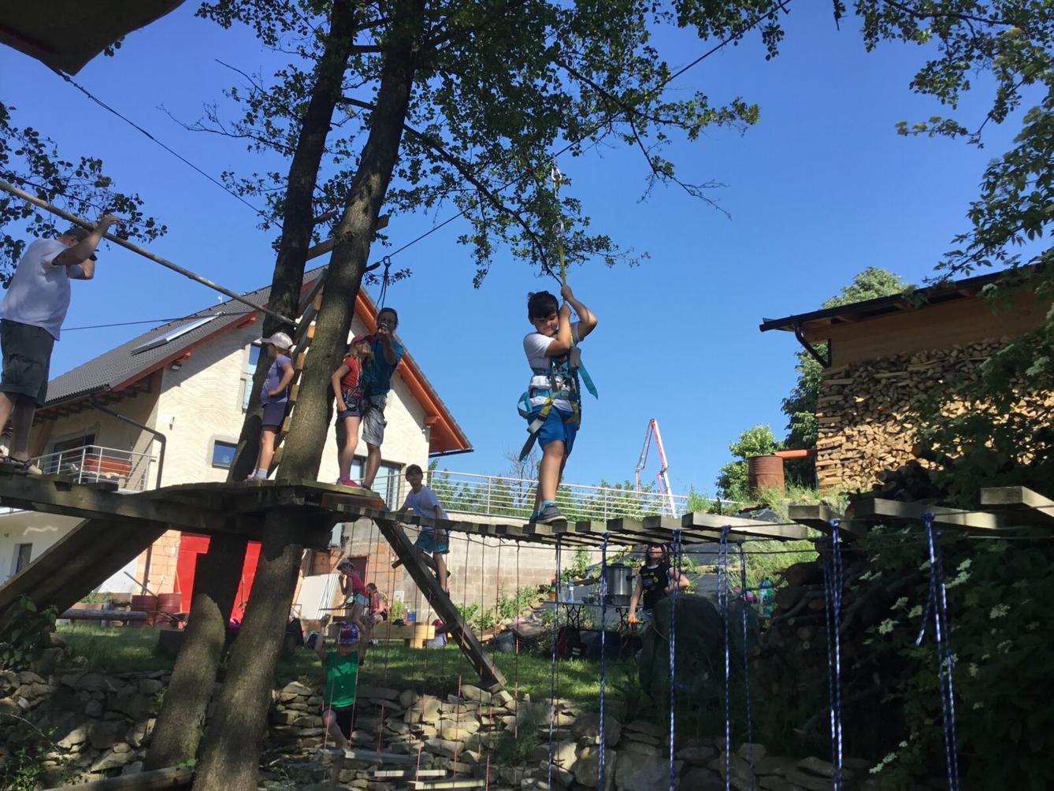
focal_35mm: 31
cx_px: 527
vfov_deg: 45.5
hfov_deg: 58.3
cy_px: 396
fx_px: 944
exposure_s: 1/791
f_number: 2.4
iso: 25
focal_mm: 3.3
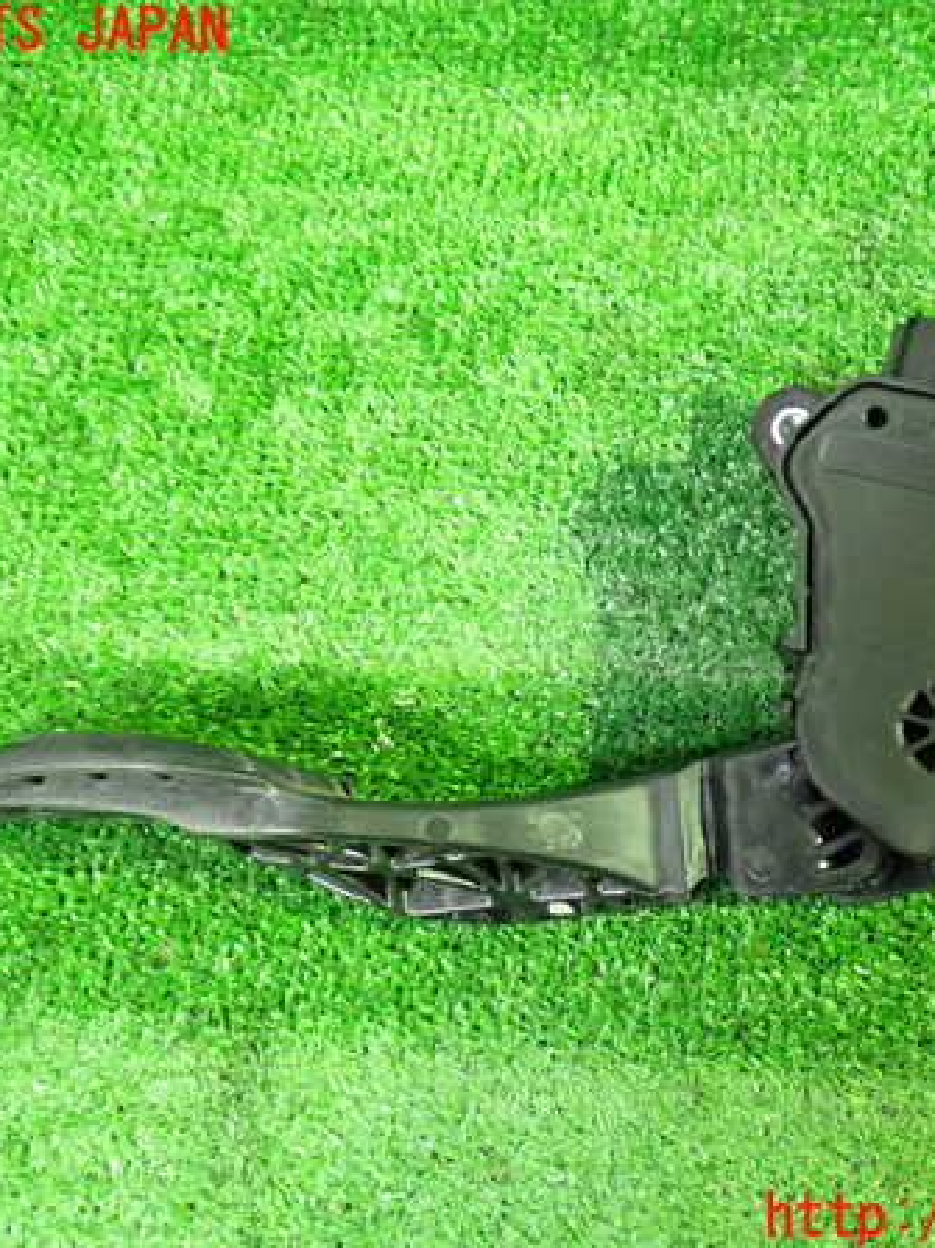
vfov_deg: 43.9
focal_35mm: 43
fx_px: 1549
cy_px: 625
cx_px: 558
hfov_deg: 33.5
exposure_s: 1/20
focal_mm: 5.79
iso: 800
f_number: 2.4
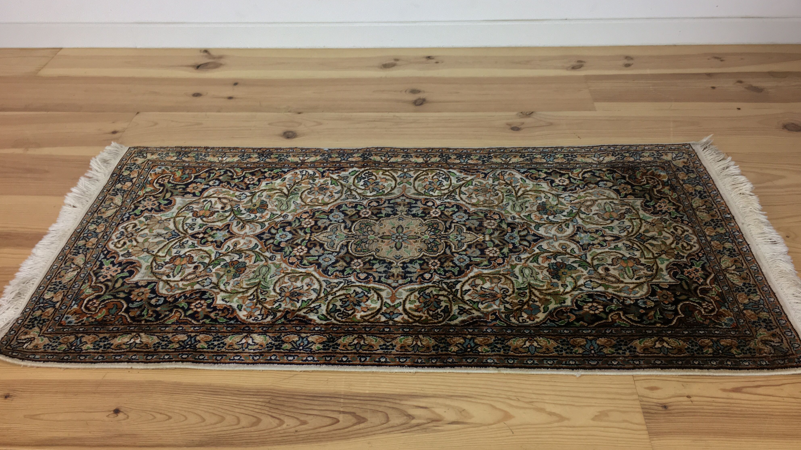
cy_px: 228
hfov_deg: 61.0
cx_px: 403
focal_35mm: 32
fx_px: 680
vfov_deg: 36.7
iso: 50
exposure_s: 1/33
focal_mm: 4.15
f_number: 2.2
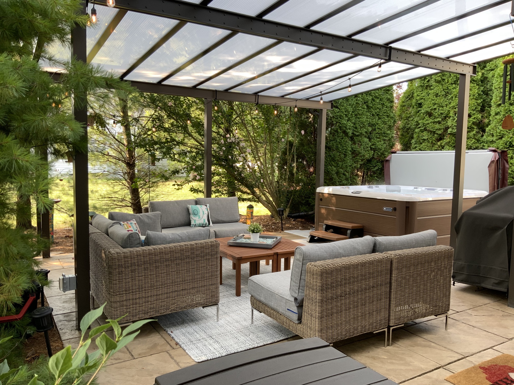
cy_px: 192
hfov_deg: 61.7
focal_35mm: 29
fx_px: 431
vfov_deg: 48.2
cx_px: 257
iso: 25
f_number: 1.8
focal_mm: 3
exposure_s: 1/120
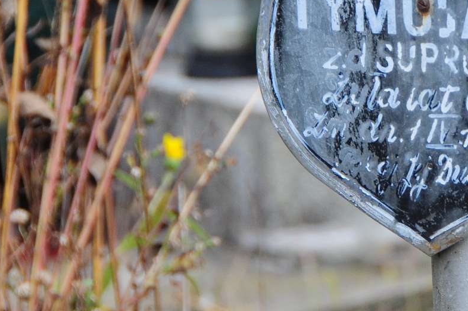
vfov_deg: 3.0
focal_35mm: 458
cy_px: 58
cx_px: 441
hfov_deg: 4.5
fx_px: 5947
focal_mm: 112
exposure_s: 1/400
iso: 500
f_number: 7.1
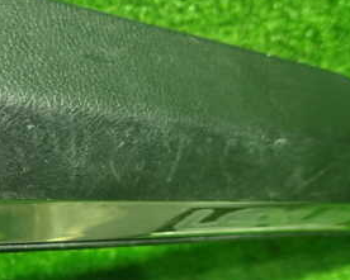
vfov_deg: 28.4
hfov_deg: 32.8
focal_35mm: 53
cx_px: 11
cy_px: 188
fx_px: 549
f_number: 2
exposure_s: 1/30
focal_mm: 4.5
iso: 400
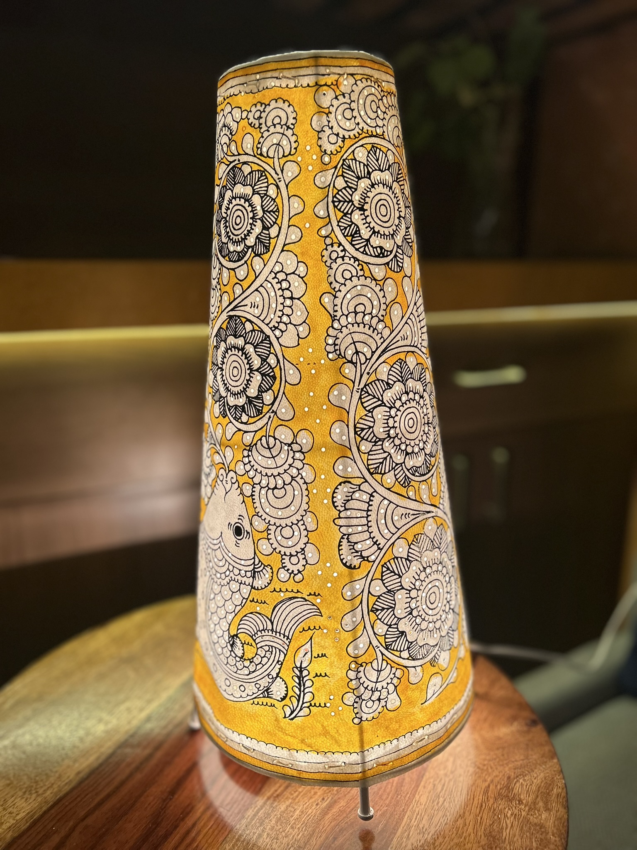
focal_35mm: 26
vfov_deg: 67.3
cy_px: 425
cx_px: 318
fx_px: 638
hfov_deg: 53.1
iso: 80
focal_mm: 5.7
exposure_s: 1/100
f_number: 1.5
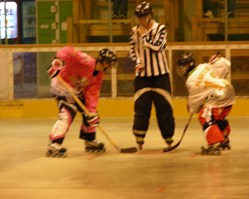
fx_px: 1776
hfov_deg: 8.0
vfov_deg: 6.4
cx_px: 127
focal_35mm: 241
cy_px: 100
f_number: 3.5
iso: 200
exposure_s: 1/21.2
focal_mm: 38.3
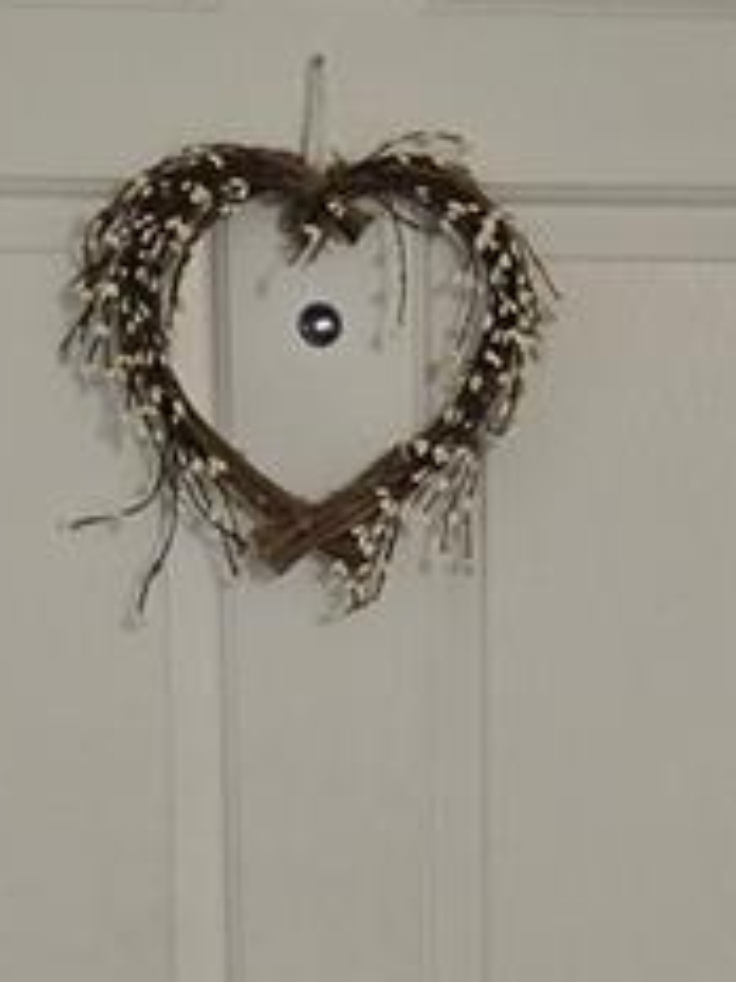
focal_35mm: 119
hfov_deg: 12.4
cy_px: 1202
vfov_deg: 15.9
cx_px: 630
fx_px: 3374
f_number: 1.8
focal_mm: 5.4
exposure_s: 1/60
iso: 640
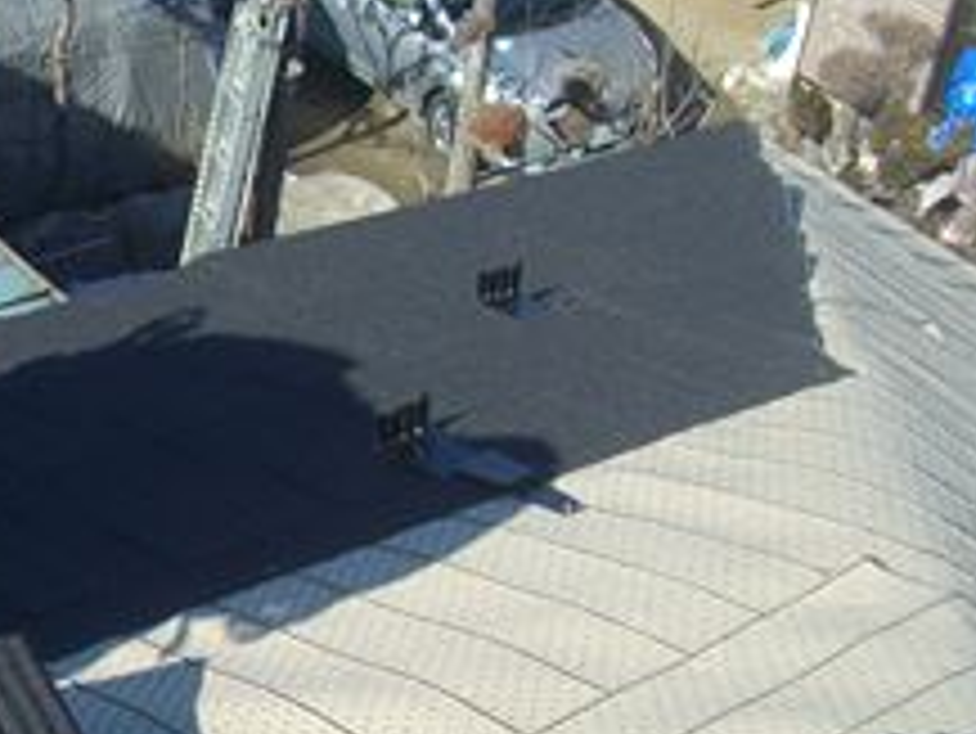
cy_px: 554
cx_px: -63
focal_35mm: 84
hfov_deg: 22.2
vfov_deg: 17.5
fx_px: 2370
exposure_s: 1/200
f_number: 5.6
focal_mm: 7.9
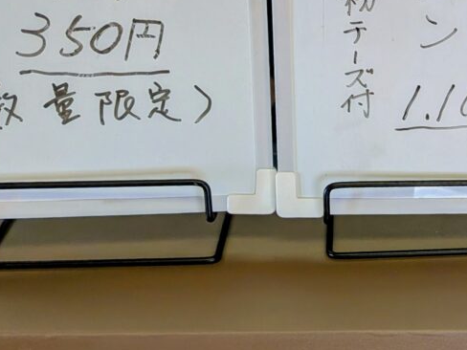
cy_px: 202
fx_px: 850
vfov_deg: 23.3
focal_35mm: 63
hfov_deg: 28.3
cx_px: 497
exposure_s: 1/100
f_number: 1.7
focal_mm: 4.53
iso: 154
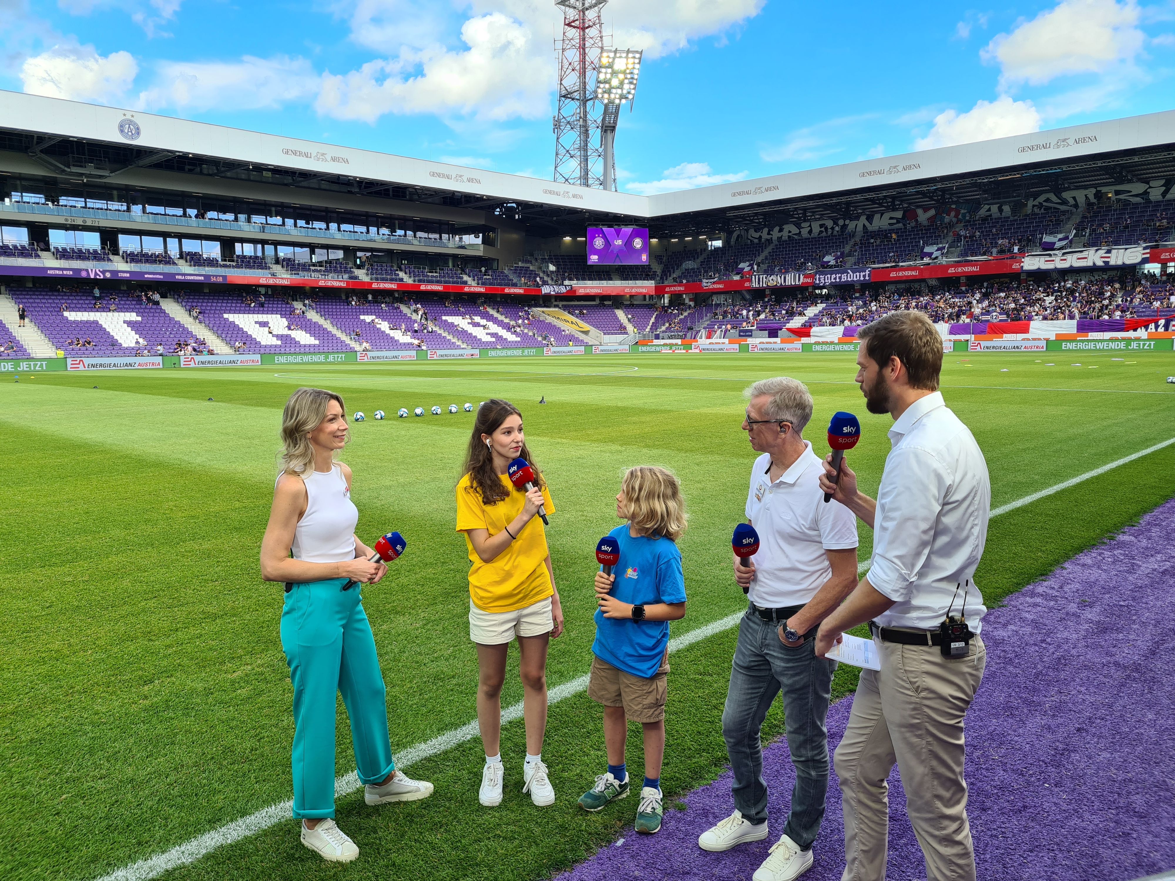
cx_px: 588
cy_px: 440
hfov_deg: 67.3
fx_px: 883
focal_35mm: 26
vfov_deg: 53.1
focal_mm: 5.4
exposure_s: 1/510
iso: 50
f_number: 1.8
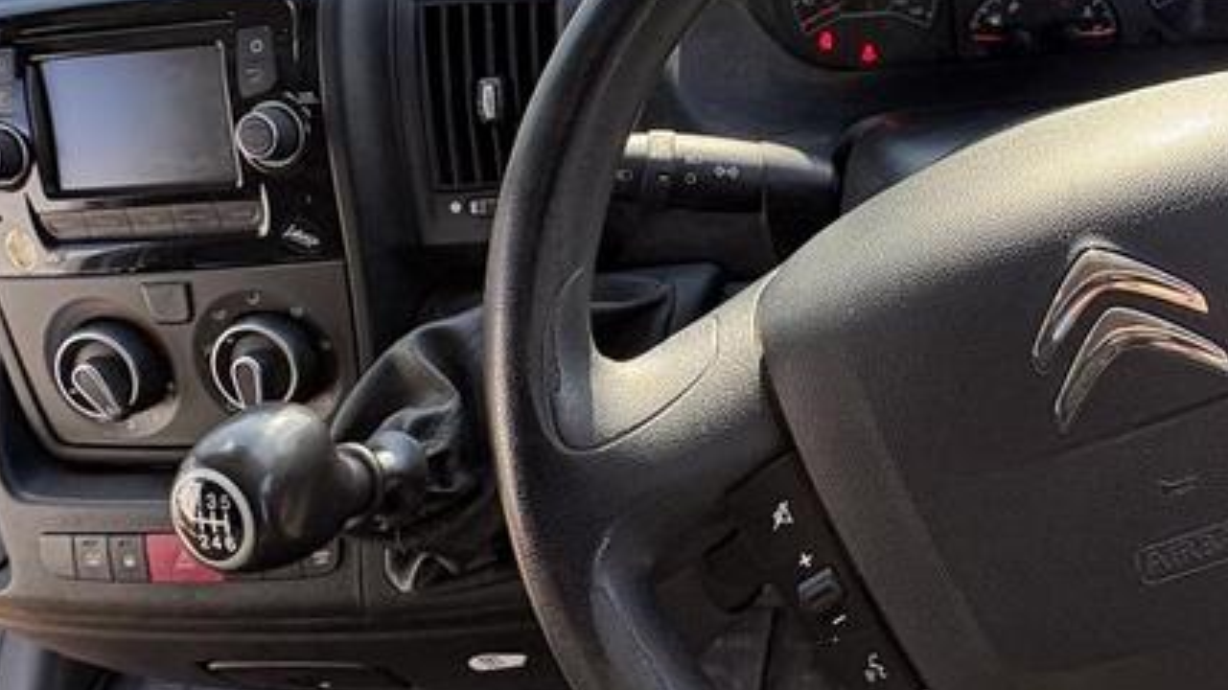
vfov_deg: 35.6
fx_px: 1042
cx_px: 840
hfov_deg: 59.3
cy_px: 147
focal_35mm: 32
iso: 100
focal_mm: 2.22
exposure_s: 1/105
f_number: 2.2
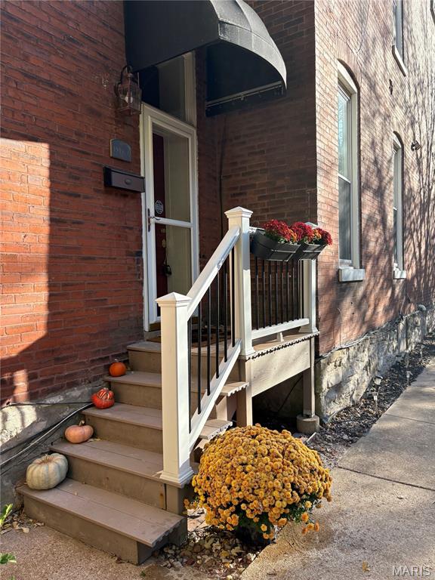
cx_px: 218
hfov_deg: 53.1
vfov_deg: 67.3
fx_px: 436
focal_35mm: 26
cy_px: 290
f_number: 1.6
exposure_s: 1/539
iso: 64
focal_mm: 5.96
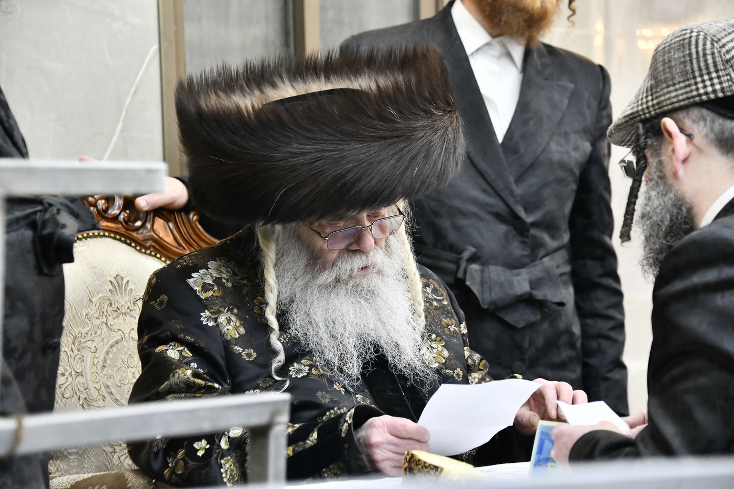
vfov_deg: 11.0
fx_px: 2548
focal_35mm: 125
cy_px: 244
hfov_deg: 16.4
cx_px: 367
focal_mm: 125
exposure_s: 1/200
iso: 2500
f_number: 5.6
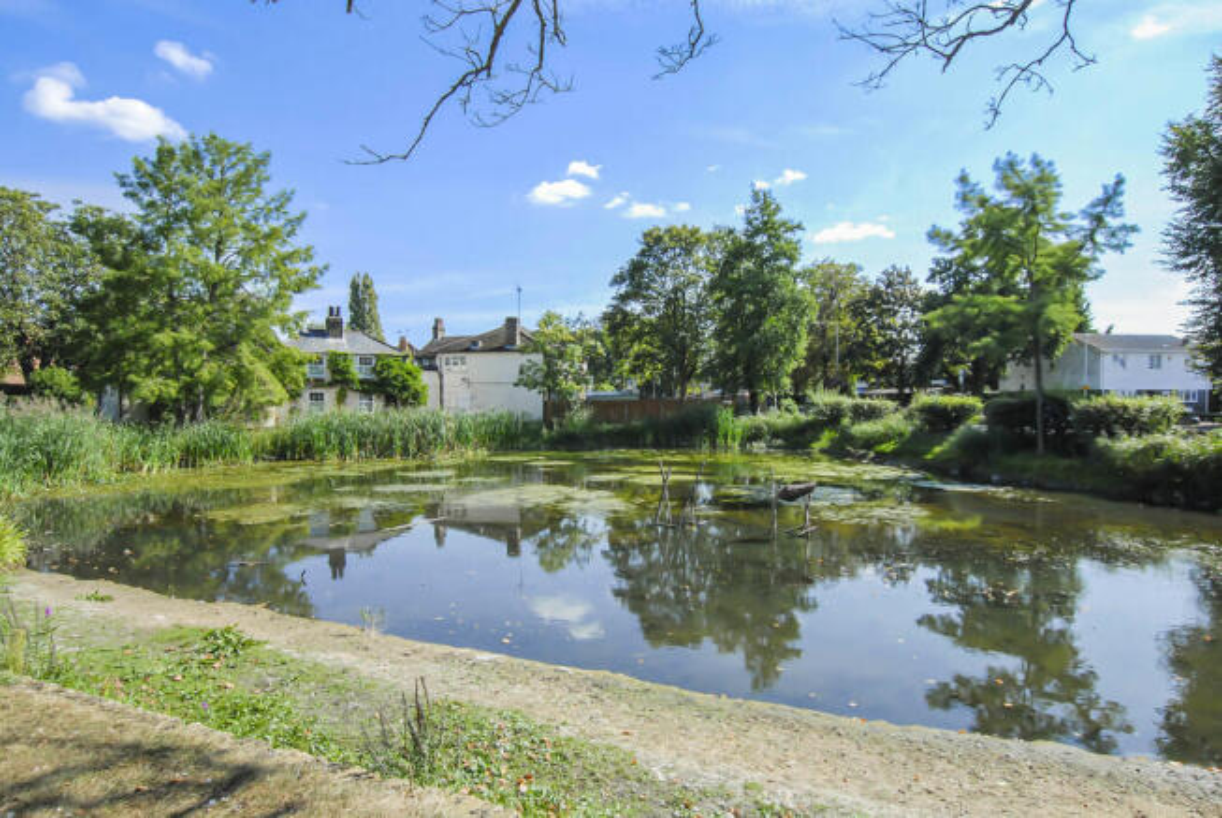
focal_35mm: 20
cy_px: 409
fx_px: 663
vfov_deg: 63.4
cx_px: 611
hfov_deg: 85.4
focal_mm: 13
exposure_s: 1/1000
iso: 400
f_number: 5.6
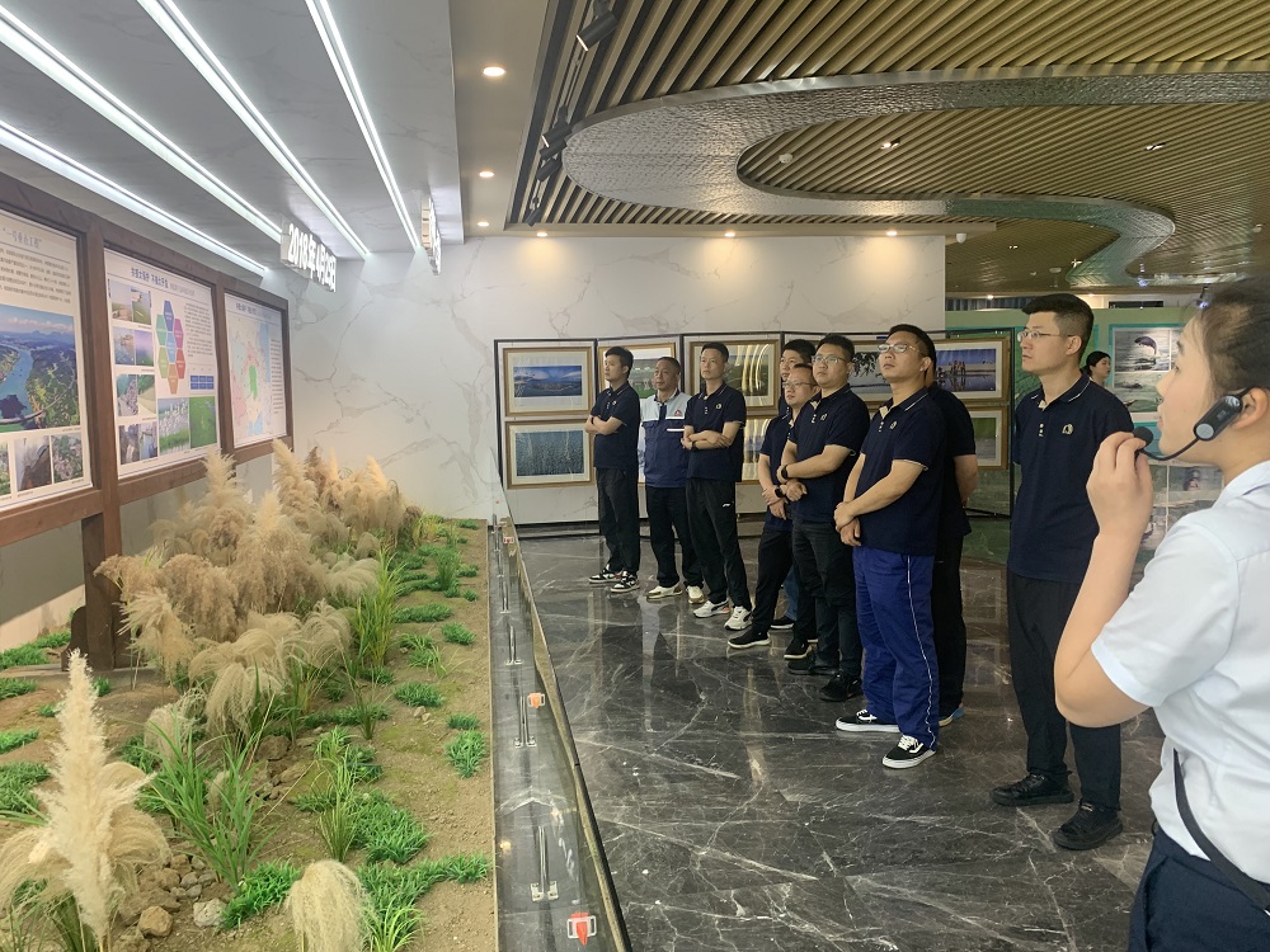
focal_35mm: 26
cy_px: 476
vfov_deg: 53.1
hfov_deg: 67.3
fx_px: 954
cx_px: 635
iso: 100
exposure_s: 1/73
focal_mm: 4.25
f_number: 1.8
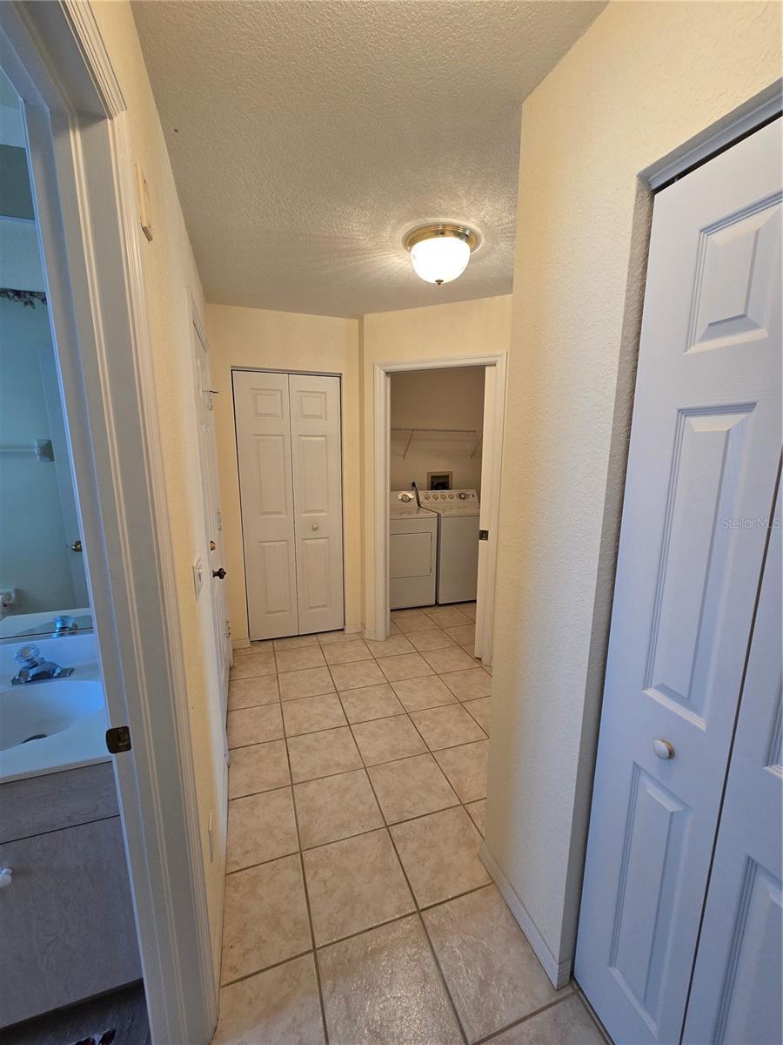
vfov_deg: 106.2
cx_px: 392
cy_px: 522
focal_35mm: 13
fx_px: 392
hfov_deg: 89.9
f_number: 2.2
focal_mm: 2.2
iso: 100
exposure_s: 1/60
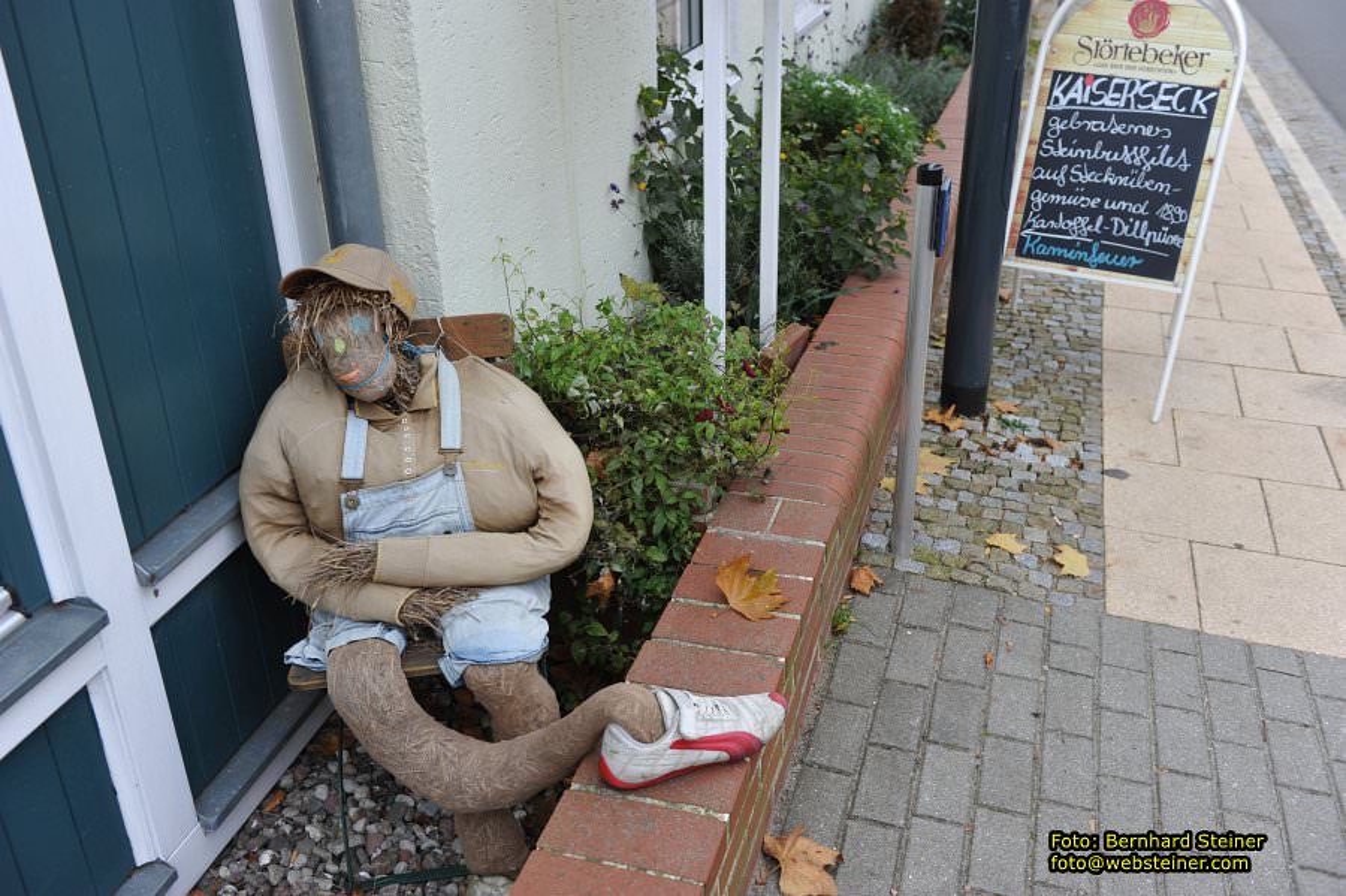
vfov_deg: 41.1
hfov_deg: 58.7
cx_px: 673
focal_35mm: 32
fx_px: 1196
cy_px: 448
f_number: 4
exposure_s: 1/100
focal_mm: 32
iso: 200
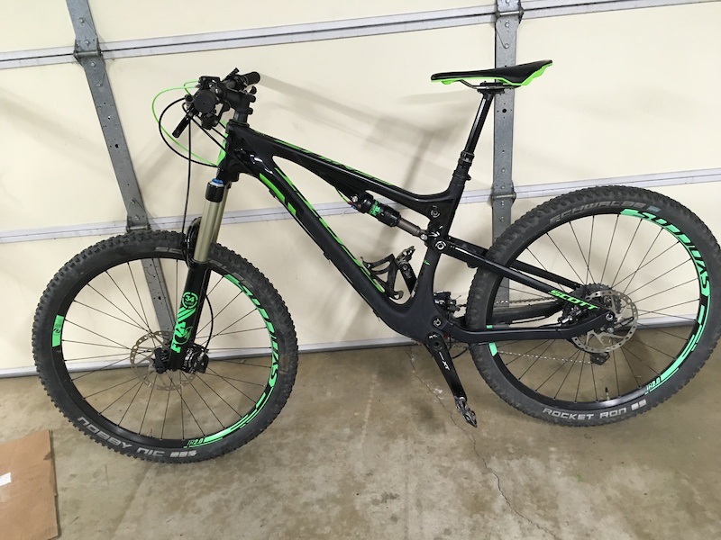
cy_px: 270
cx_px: 360
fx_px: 604
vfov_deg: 48.2
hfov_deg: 61.7
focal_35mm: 29
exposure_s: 1/17
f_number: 2.2
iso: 200
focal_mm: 4.15
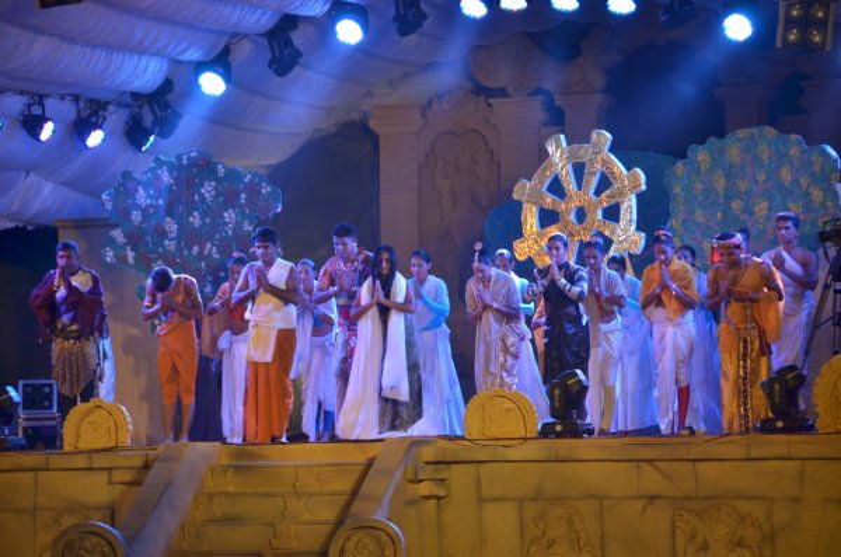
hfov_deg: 12.3
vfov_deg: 8.1
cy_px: 278
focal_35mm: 168
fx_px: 3915
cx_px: 420
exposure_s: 1/80
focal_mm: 112
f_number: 5.3
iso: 500
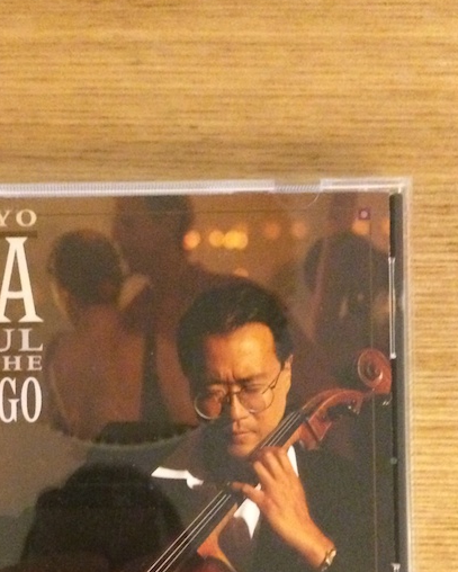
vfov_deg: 31.0
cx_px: 138
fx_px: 999
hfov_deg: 25.6
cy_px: 474
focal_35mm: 59
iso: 1000
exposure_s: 1/17
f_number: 2.2
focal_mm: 4.12
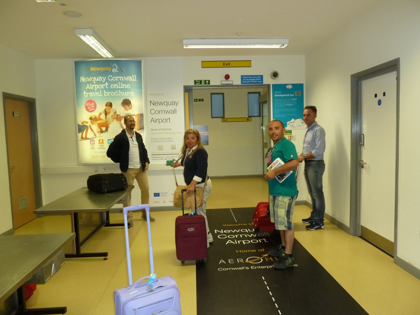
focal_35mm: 25
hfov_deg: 69.4
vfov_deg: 54.9
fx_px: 303
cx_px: 210
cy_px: 158
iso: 250
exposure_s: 1/30
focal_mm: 4.1
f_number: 3.3
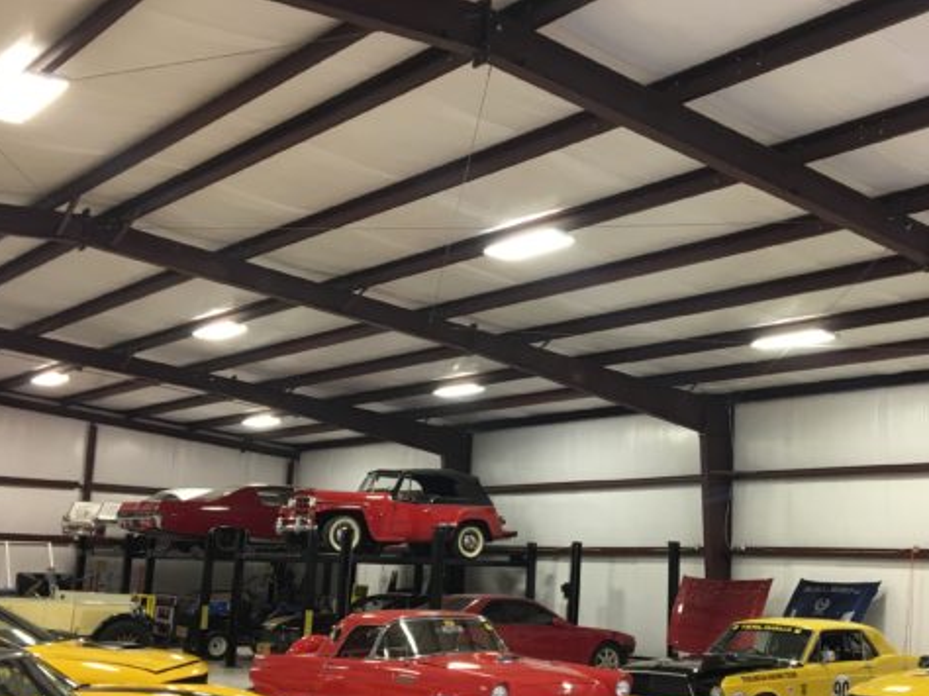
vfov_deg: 30.8
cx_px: 615
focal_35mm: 47
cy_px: 374
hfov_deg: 40.0
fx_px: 1261
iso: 80
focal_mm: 4.15
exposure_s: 1/30
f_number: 2.2
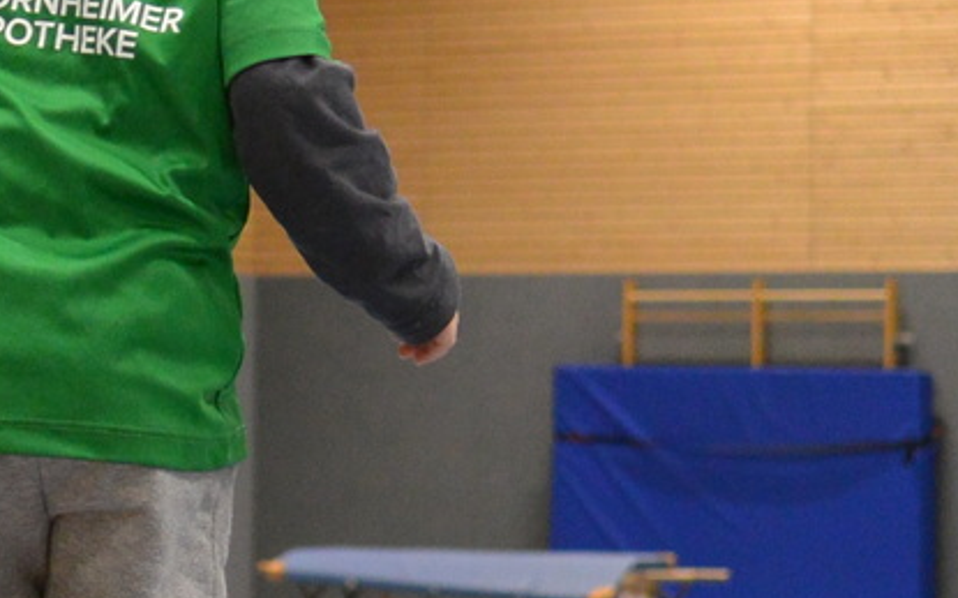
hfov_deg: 17.6
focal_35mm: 115
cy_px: 89
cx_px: -30
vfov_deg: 11.3
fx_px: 3001
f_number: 1.8
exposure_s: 1/160
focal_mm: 18.5
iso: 400
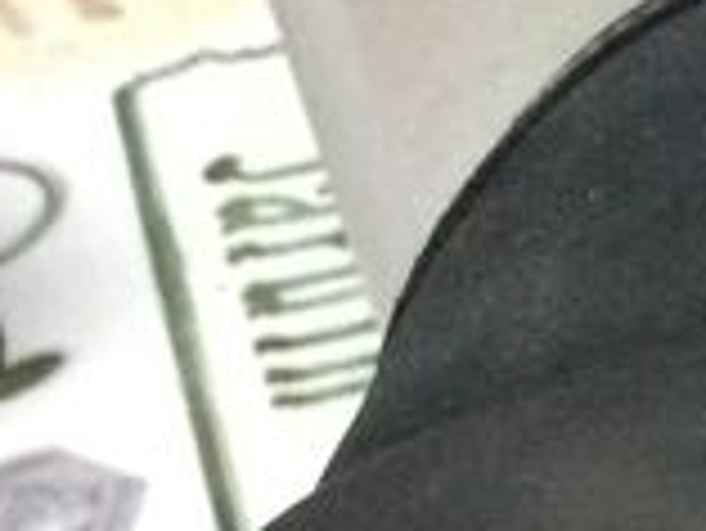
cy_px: 1228
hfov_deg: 8.6
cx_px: 1979
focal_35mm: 197
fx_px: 4021
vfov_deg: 7.1
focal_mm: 3.3
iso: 250
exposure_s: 1/25
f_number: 2.4
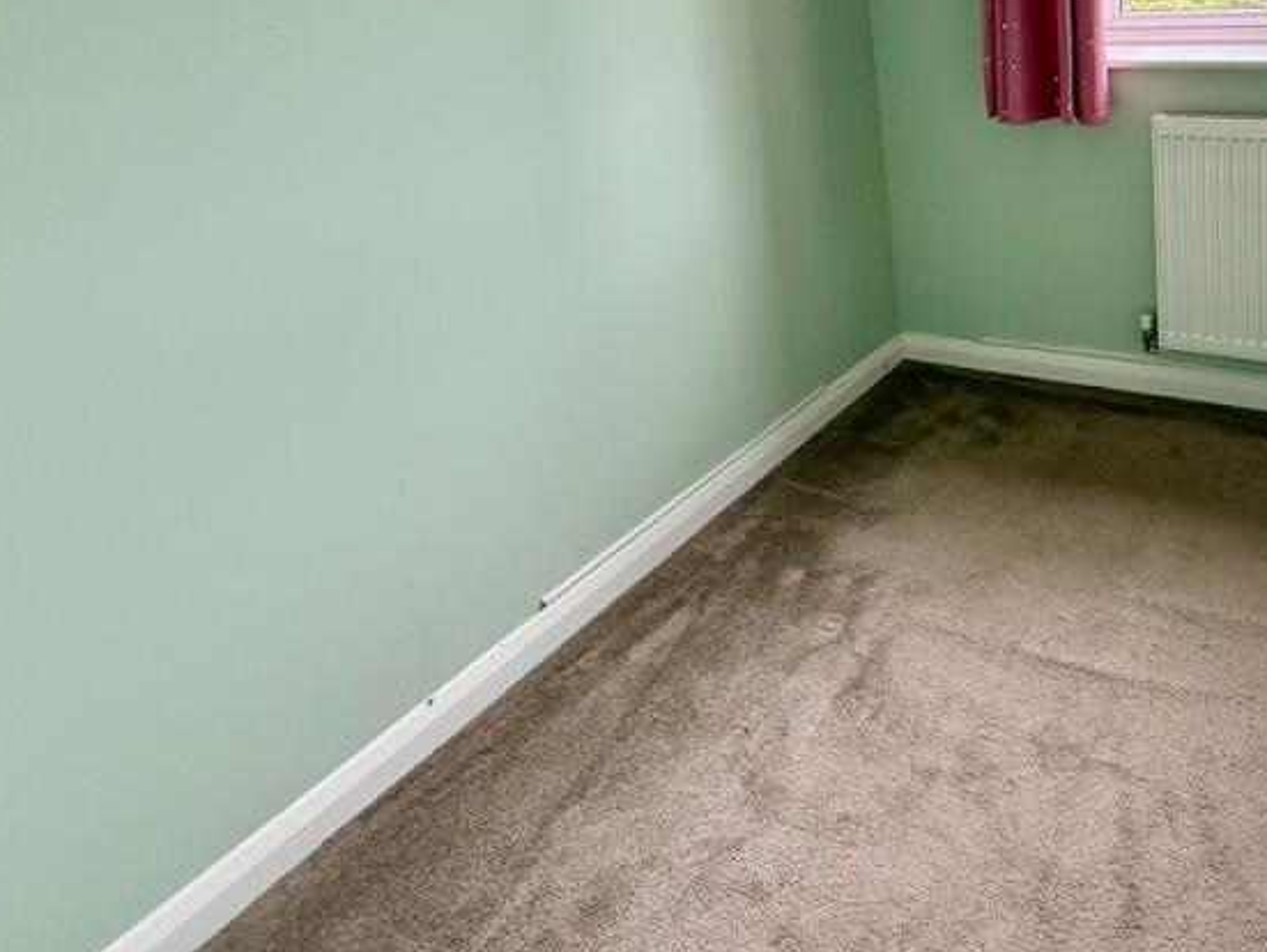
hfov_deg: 60.9
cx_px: 1039
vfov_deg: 49.0
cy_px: 147
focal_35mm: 26
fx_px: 952
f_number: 2.2
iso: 160
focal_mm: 2.22
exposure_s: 1/99
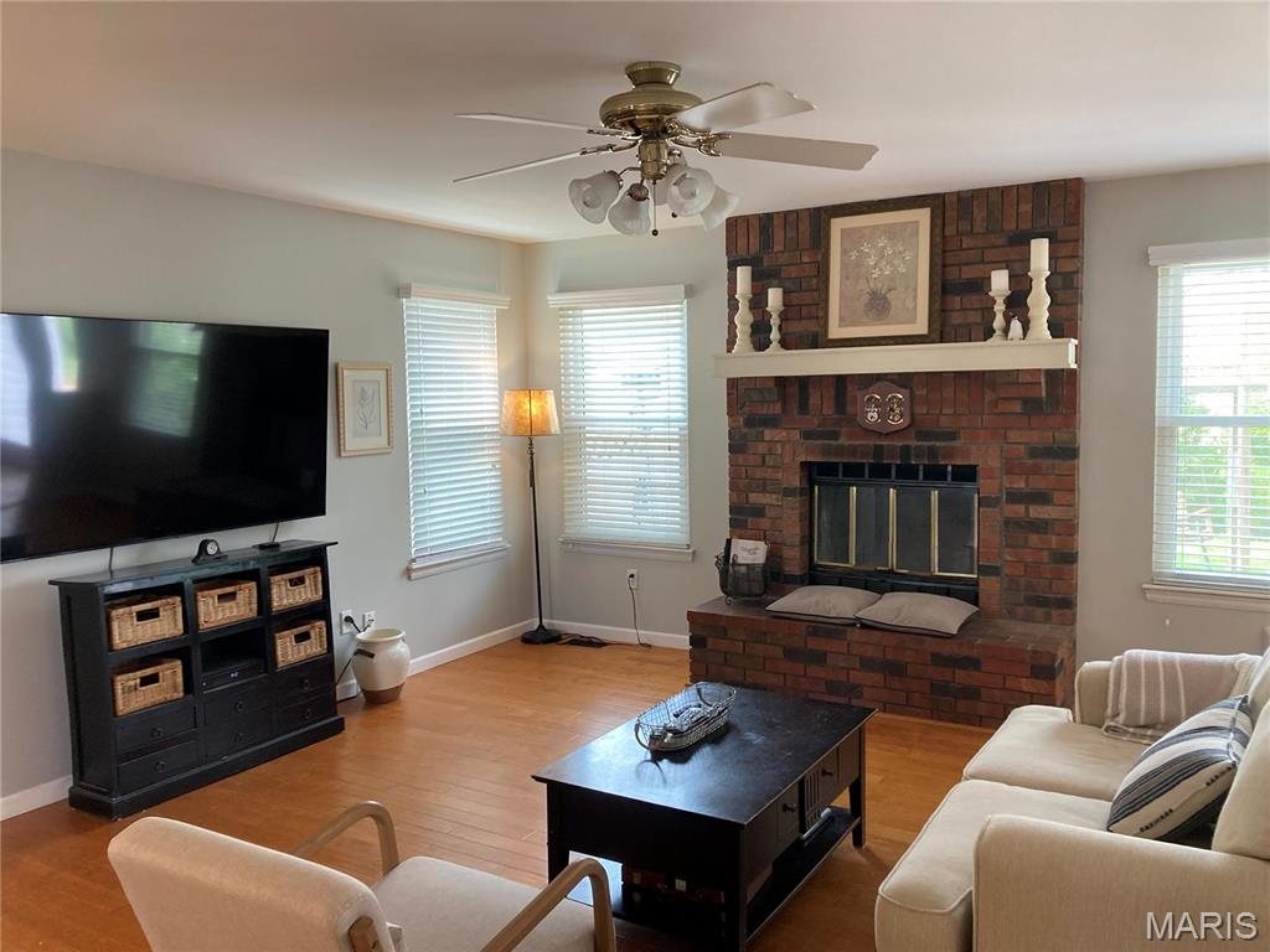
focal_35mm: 28
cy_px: 476
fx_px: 1027
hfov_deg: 63.4
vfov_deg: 49.7
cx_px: 635
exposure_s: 1/60
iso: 100
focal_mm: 3.99
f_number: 1.8
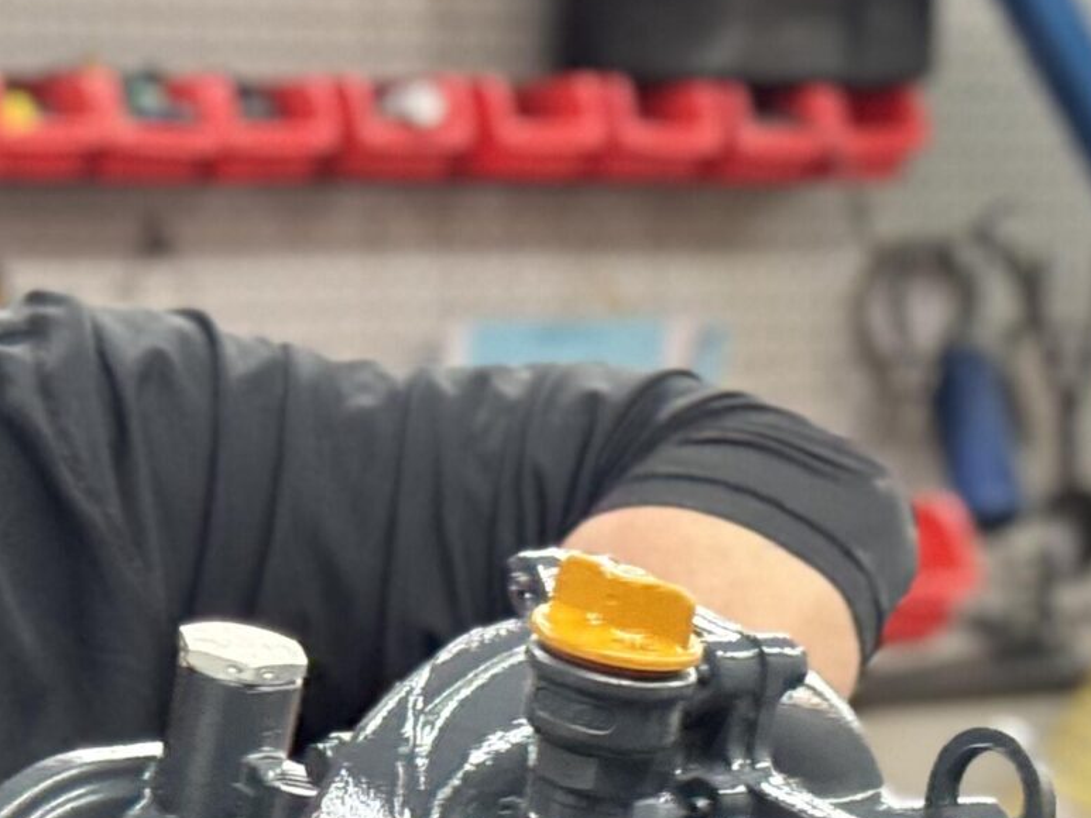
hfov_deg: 12.4
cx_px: 337
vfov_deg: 9.1
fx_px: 5012
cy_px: 1266
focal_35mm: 159
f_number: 1.78
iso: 500
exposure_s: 1/40
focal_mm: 6.76
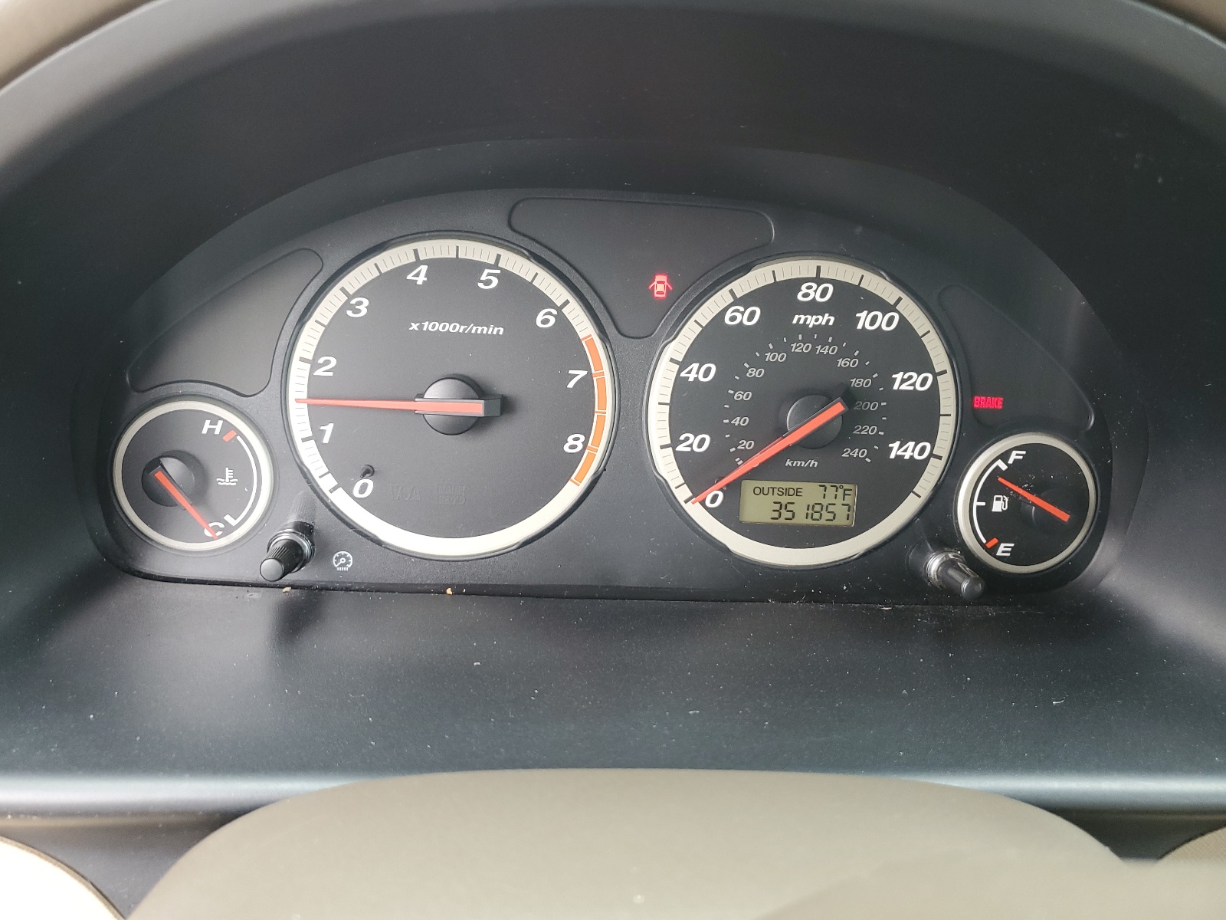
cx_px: 613
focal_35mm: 26
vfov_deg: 53.1
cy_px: 460
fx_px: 921
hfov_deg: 67.3
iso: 78
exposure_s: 1/60.2
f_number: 1.5
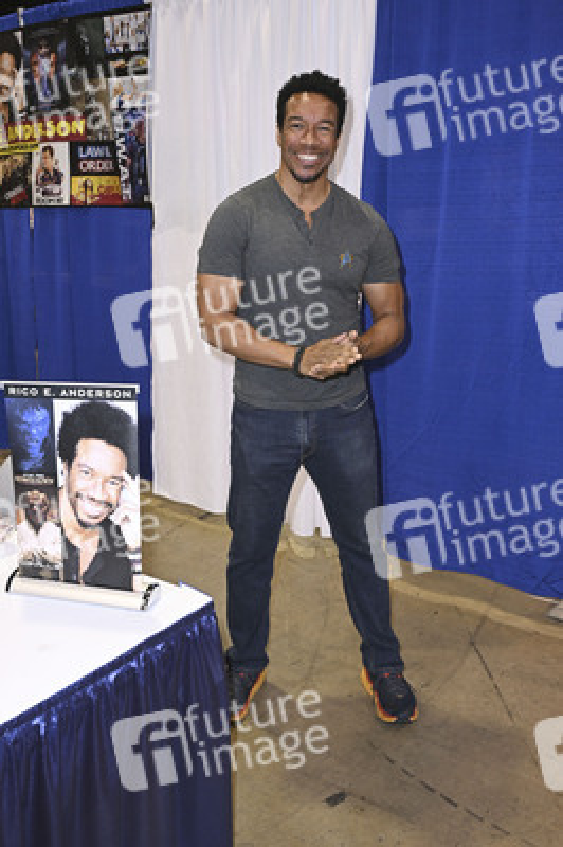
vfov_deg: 61.1
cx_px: 282
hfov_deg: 42.9
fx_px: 717
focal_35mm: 30
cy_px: 424
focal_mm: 30.5
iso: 1250
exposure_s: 1/250
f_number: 5.6
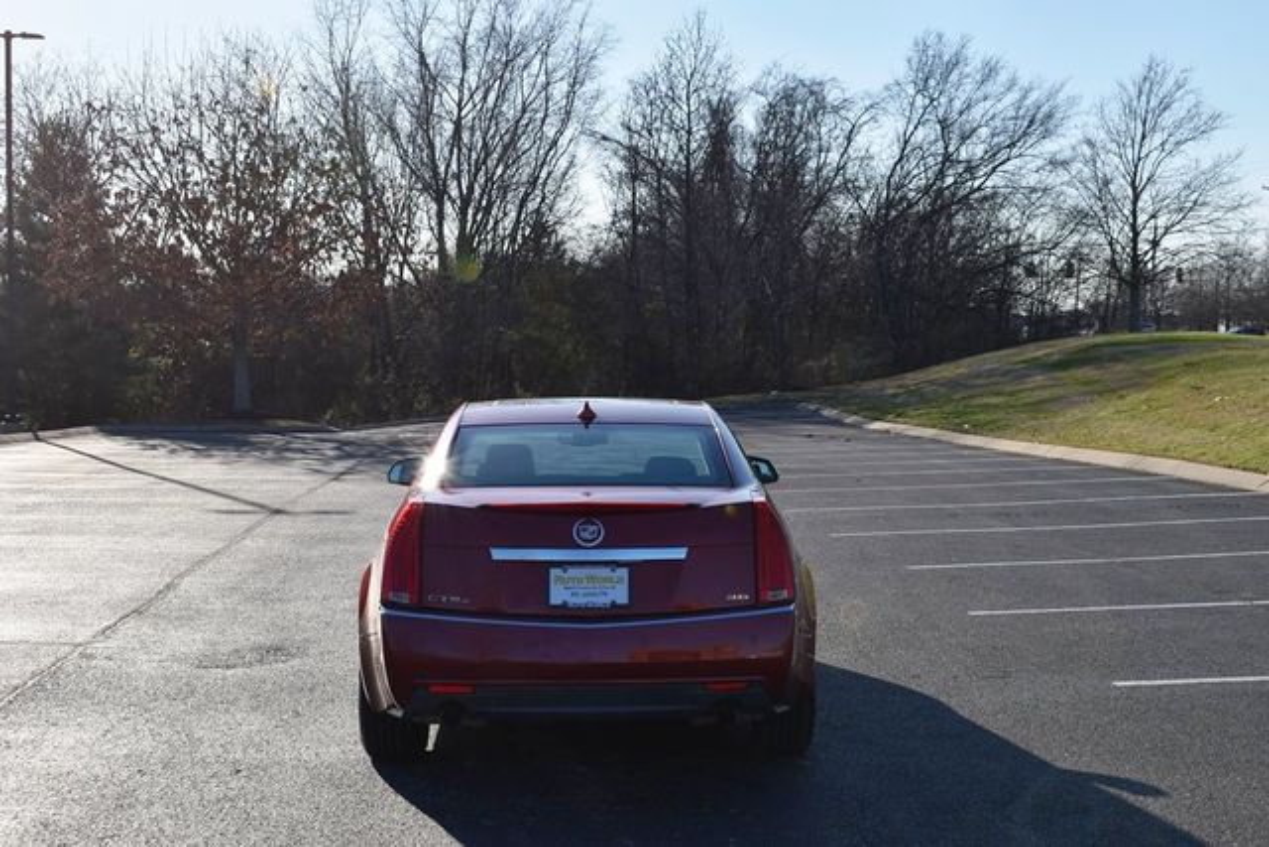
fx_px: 1851
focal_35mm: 52
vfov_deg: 25.8
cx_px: 634
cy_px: 424
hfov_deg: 37.8
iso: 100
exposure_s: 1/320
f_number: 9
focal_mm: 35
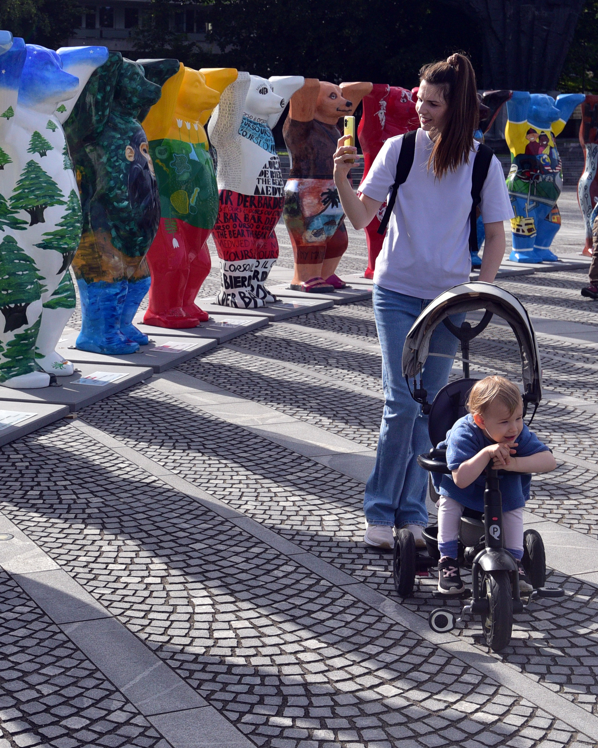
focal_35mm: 64
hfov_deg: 23.8
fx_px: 1416
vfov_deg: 29.4
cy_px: 247
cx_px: 215
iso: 320
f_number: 5.6
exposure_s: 1/2000
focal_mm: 30
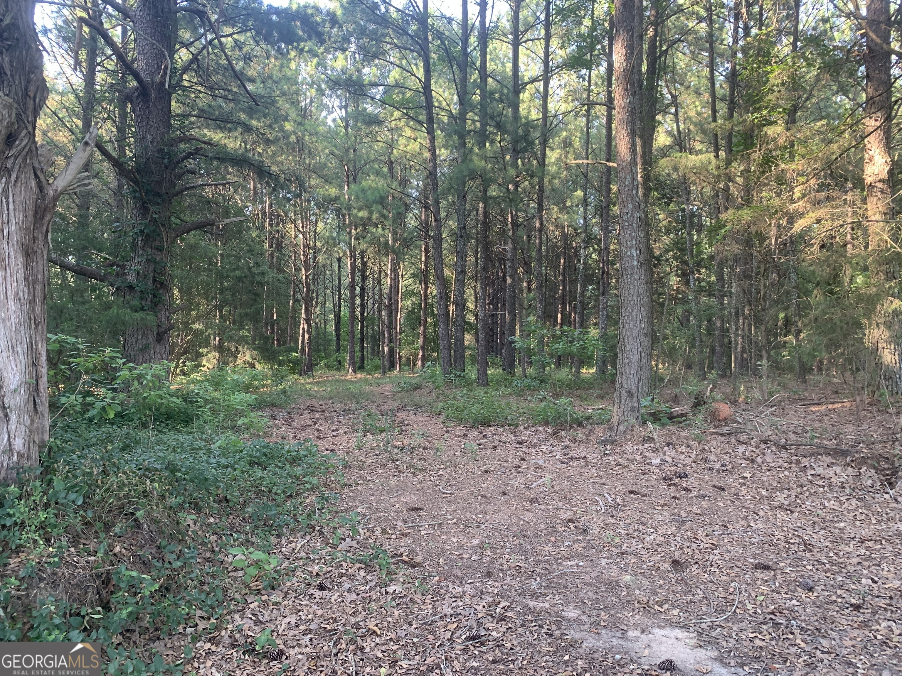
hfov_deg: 67.3
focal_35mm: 26
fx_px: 677
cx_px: 451
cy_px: 338
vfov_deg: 53.1
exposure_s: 1/88
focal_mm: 4.25
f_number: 1.8
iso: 100
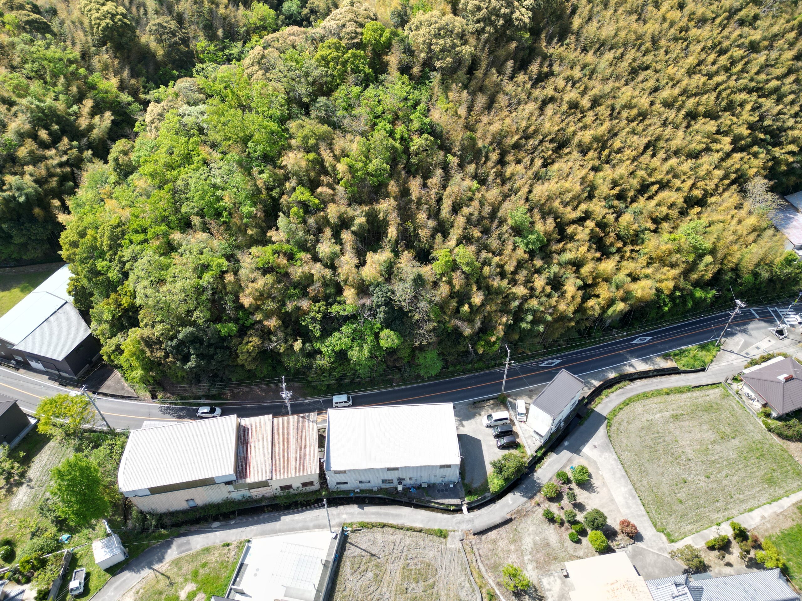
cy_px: 300
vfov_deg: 56.8
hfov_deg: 71.6
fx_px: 556
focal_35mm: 24
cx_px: 401
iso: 120
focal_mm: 6.72
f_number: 1.7
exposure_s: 1/1500
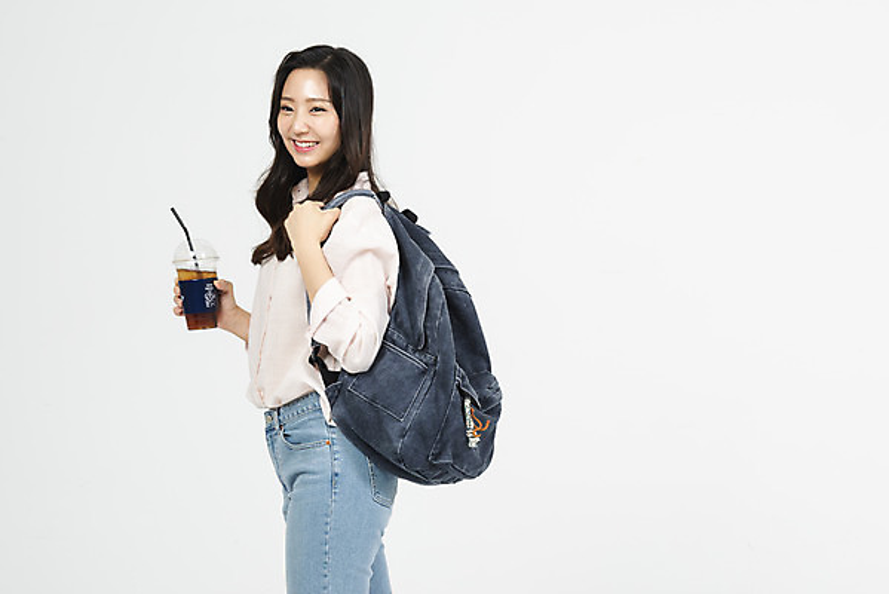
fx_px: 2866
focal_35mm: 116
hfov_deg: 17.6
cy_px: 297
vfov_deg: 11.8
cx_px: 444
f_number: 13
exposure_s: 1/125
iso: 100
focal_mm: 116
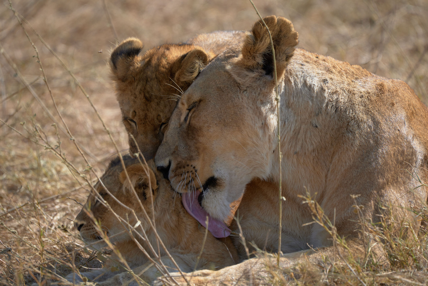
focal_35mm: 600
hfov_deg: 3.4
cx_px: 214
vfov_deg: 2.3
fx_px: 7133
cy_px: 143
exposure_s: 1/800
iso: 500
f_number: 8
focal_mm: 600
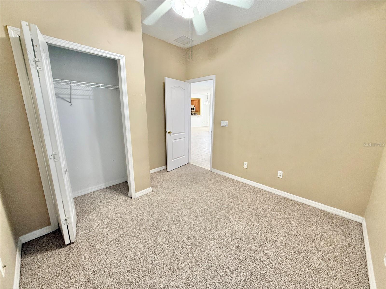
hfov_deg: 102.1
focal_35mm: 14
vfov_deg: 85.7
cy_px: 144
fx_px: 156
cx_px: 193
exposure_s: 1/120
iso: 320
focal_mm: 2.22
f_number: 2.2
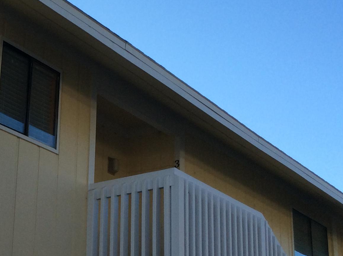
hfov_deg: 25.4
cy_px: 178
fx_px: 732
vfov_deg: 19.8
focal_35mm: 74
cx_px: 19
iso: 32
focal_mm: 3.3
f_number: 2.4
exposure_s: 1/841
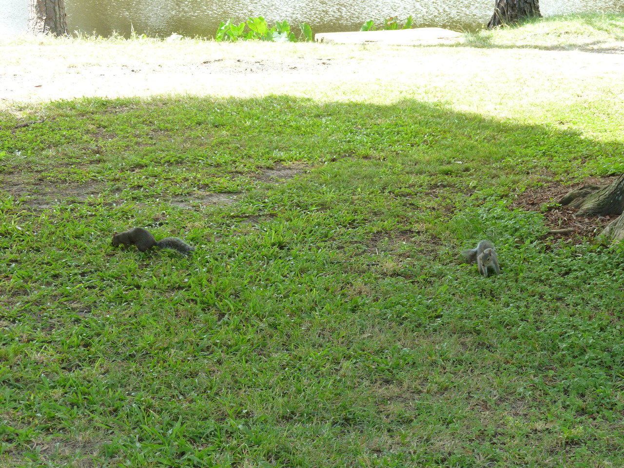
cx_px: 312
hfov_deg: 27.4
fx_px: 1280
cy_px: 234
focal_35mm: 71
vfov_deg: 20.7
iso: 125
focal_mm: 12.7
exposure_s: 1/50
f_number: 4.8
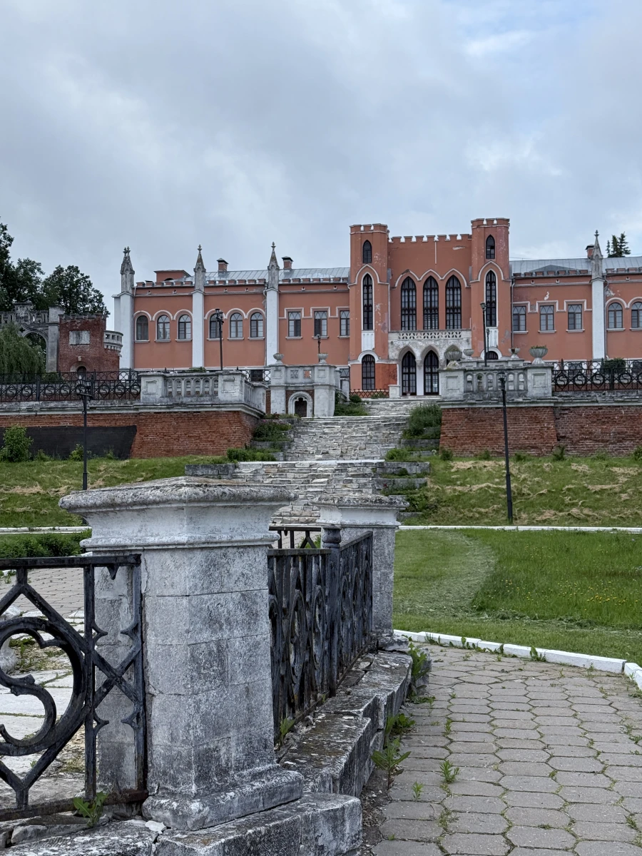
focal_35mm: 48
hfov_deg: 30.3
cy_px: 428
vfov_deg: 39.7
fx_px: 1187
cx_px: 321
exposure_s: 1/1883
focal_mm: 6.76
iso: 64
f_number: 1.78
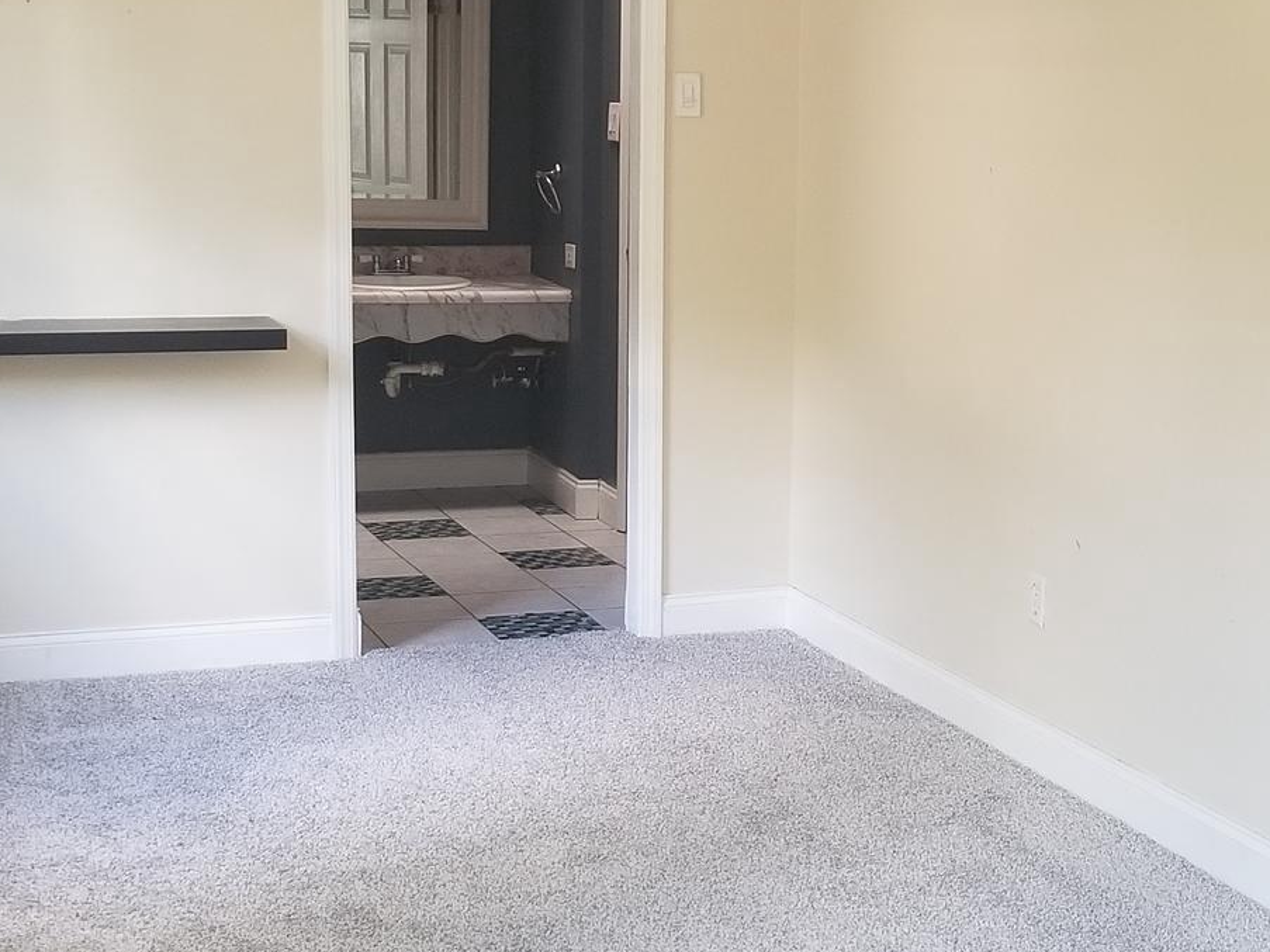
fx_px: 2164
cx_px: 945
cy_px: 456
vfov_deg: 24.8
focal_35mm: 59
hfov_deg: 32.1
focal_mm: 4.25
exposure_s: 1/47
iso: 160
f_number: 1.7
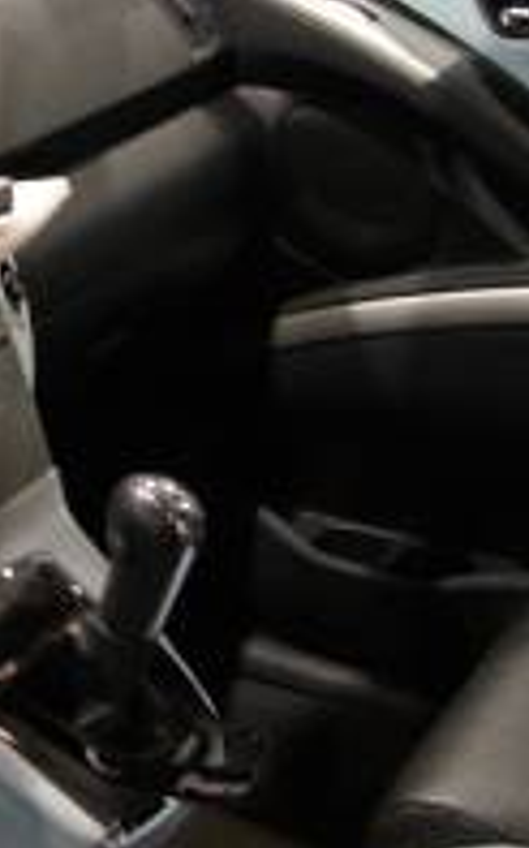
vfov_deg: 29.0
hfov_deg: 17.5
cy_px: 232
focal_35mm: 70
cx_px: -146
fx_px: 1616
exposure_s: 1/5
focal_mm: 18
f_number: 3.5
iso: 400
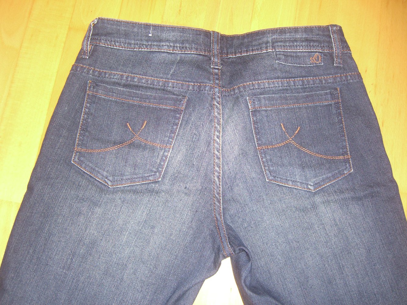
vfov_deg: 37.7
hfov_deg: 49.0
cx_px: 204
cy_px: 152
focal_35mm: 38
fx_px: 447
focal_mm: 7.9
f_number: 2.8
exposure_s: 1/60
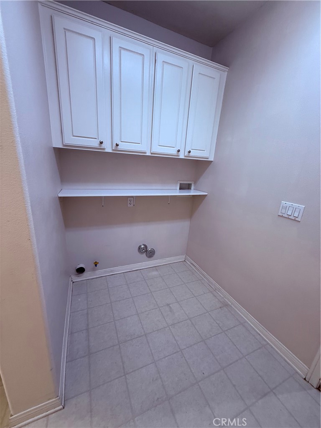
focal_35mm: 14
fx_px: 173
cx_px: 160
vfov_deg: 102.1
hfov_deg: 85.7
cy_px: 214
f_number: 2.2
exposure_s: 1/120
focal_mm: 2.22
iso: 160
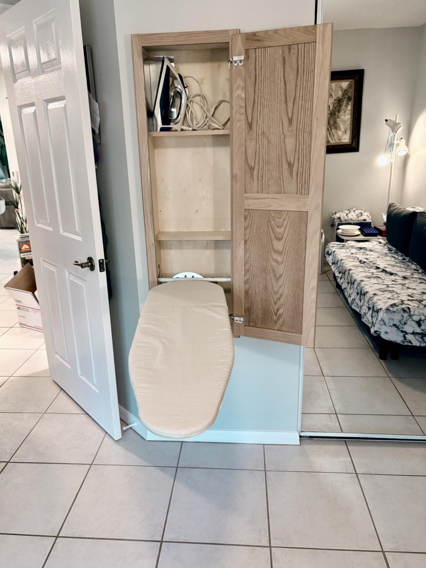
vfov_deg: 65.3
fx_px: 443
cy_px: 288
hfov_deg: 51.3
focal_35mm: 27
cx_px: 208
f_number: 1.6
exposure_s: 1/60
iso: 200
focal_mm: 5.96
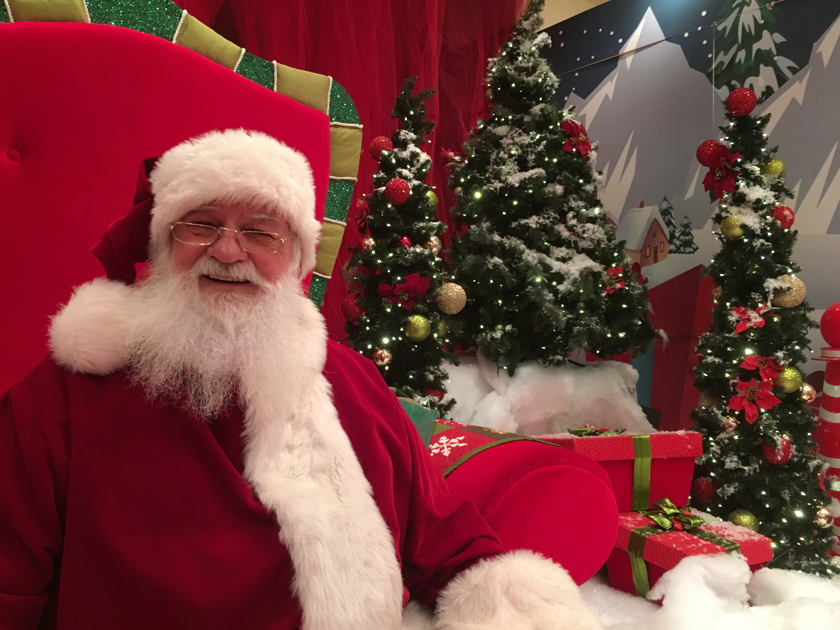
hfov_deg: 61.7
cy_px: 315
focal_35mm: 29
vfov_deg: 48.2
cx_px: 420
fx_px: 704
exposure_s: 1/30
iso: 160
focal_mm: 4.15
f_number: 2.2
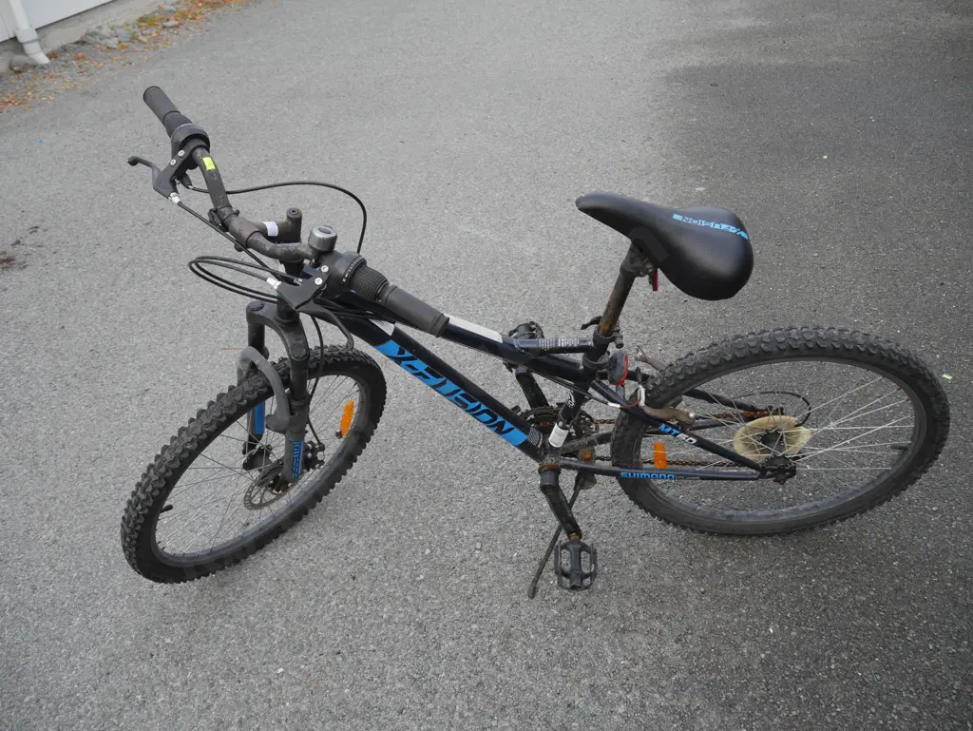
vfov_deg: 46.8
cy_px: 366
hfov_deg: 59.9
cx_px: 486
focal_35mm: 30
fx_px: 844
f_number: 4.5
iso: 200
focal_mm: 15
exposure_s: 1/160
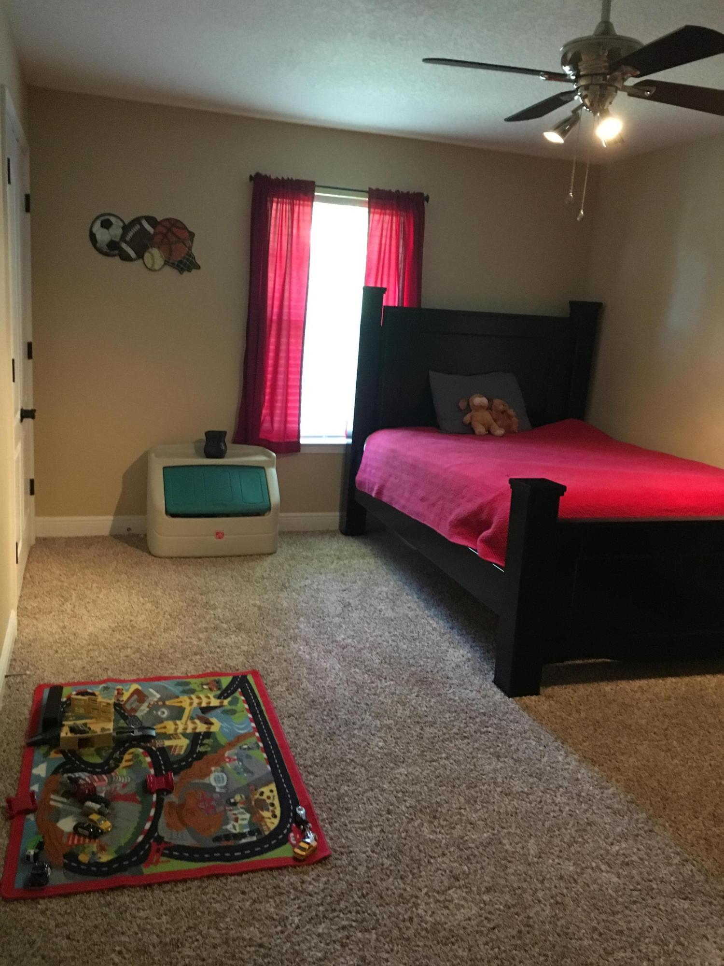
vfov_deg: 61.7
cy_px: 483
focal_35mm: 29
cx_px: 362
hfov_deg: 48.2
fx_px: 809
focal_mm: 4.15
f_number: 2.2
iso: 320
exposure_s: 1/15
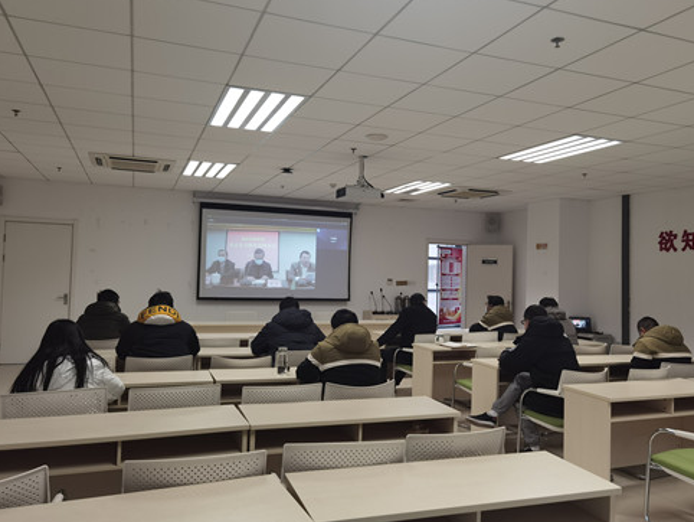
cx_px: 354
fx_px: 562
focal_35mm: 28
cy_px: 260
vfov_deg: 49.8
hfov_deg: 63.4
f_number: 1.9
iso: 80
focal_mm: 6.71
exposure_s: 1/100
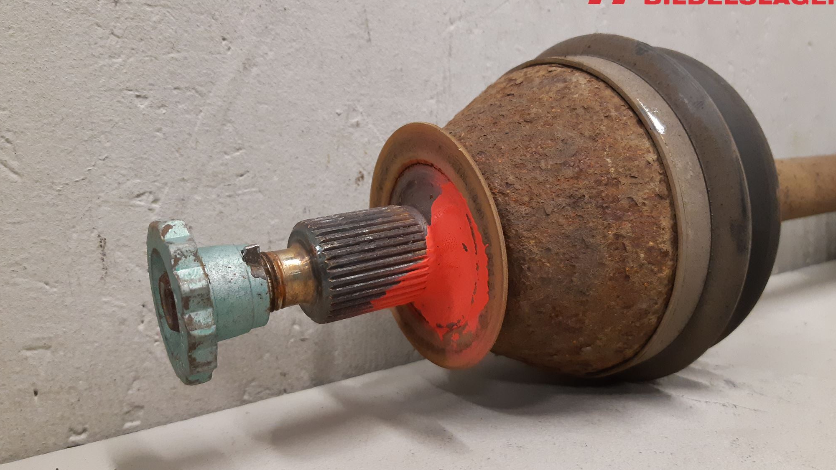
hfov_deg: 66.1
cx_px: 417
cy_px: 254
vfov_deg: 40.2
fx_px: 643
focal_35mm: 29
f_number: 1.7
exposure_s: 1/50
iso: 250
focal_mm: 3.93
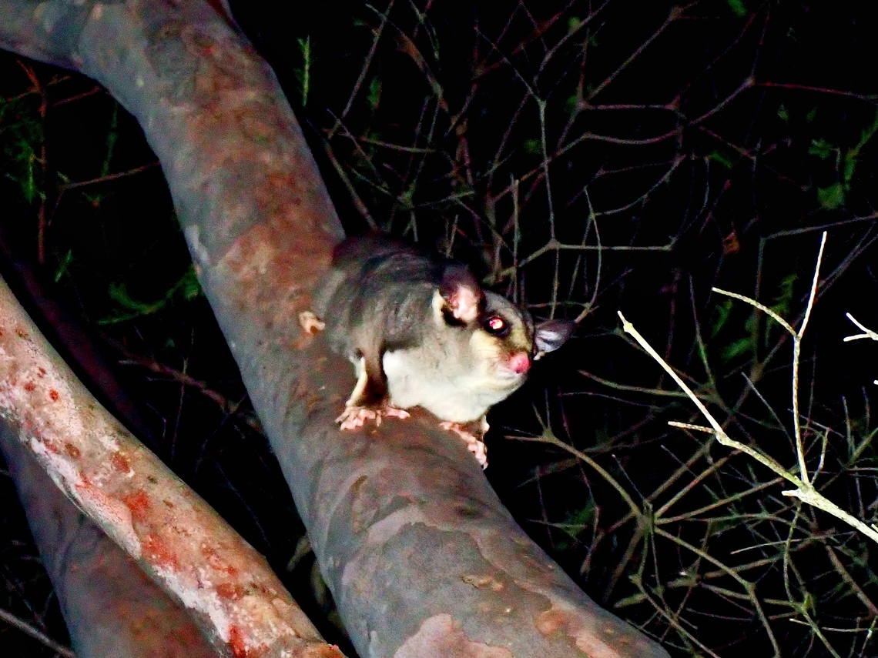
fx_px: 2536
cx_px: 439
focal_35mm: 100
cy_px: 329
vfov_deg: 14.8
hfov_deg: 19.6
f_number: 6.3
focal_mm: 18
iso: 640
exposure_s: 1/200
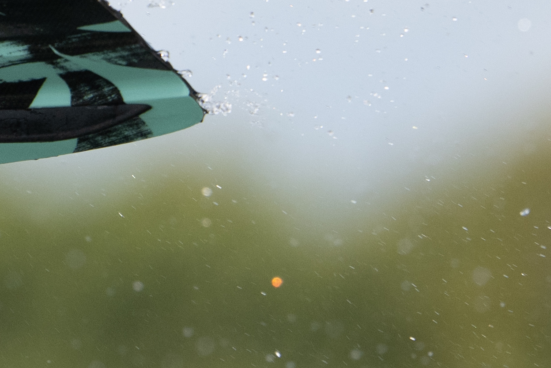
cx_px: -673
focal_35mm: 2646
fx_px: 40495
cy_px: -743
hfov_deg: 0.8
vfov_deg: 0.5
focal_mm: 400
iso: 320
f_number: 5
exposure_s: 1/2500
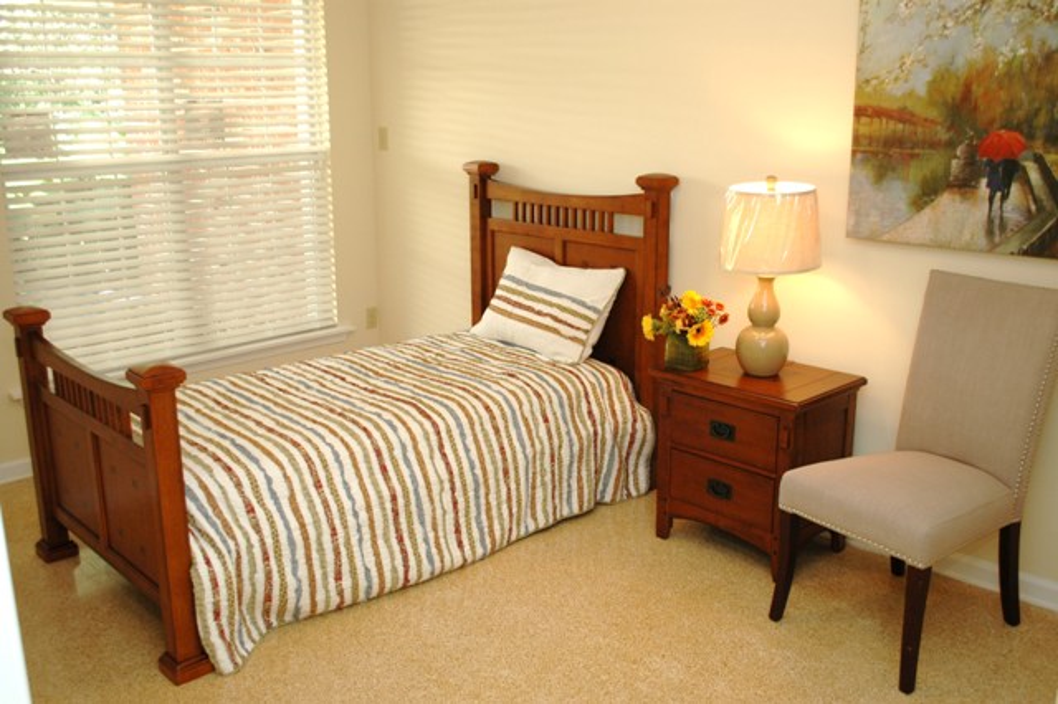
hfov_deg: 57.2
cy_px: 352
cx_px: 529
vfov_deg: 39.9
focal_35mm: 33
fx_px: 969
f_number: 4
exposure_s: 1/60
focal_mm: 22
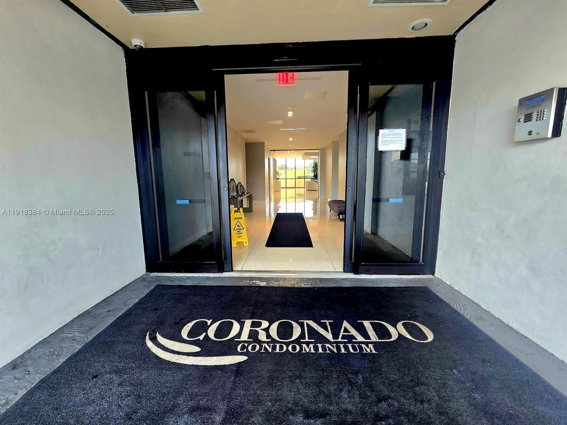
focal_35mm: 13
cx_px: 284
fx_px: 213
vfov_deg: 89.9
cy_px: 212
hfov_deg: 106.2
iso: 64
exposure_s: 1/60.2
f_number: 2.2
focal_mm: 2.2
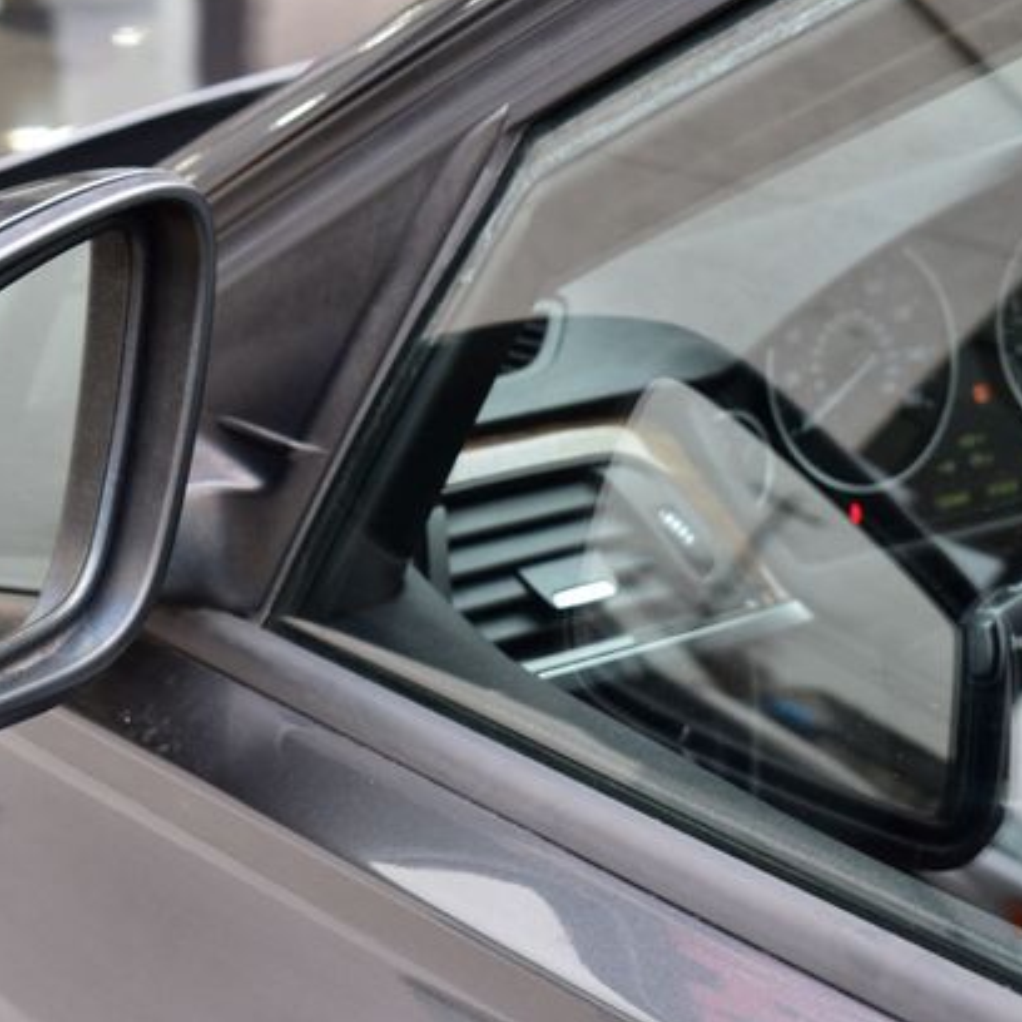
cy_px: 496
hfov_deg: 18.0
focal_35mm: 96
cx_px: 253
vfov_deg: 18.1
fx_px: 3207
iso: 400
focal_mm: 48
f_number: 7.1
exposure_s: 1/30
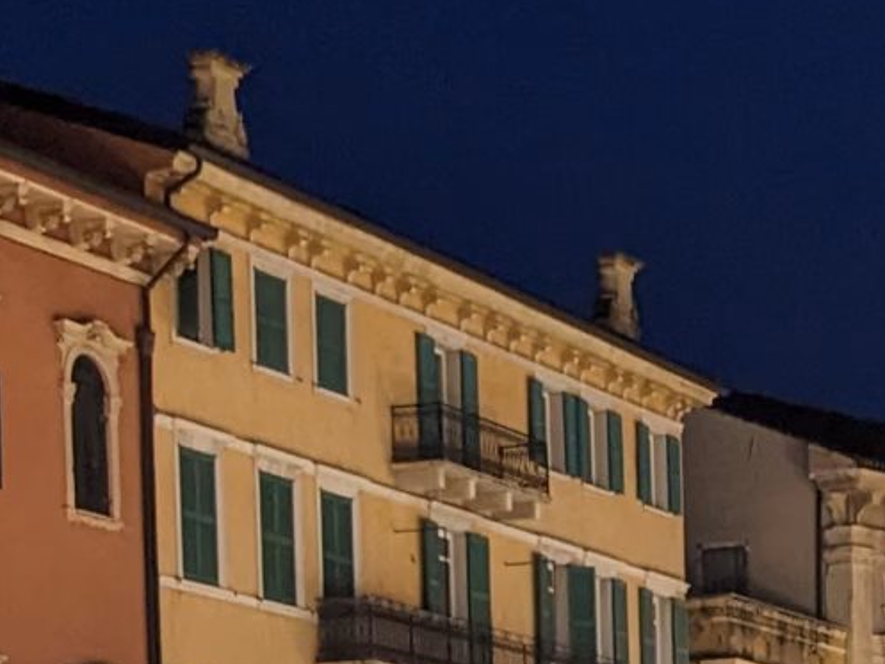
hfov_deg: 13.9
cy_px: 1244
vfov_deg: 10.0
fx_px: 3555
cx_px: 937
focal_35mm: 139
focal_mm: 4.38
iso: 93
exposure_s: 1/50
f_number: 1.73
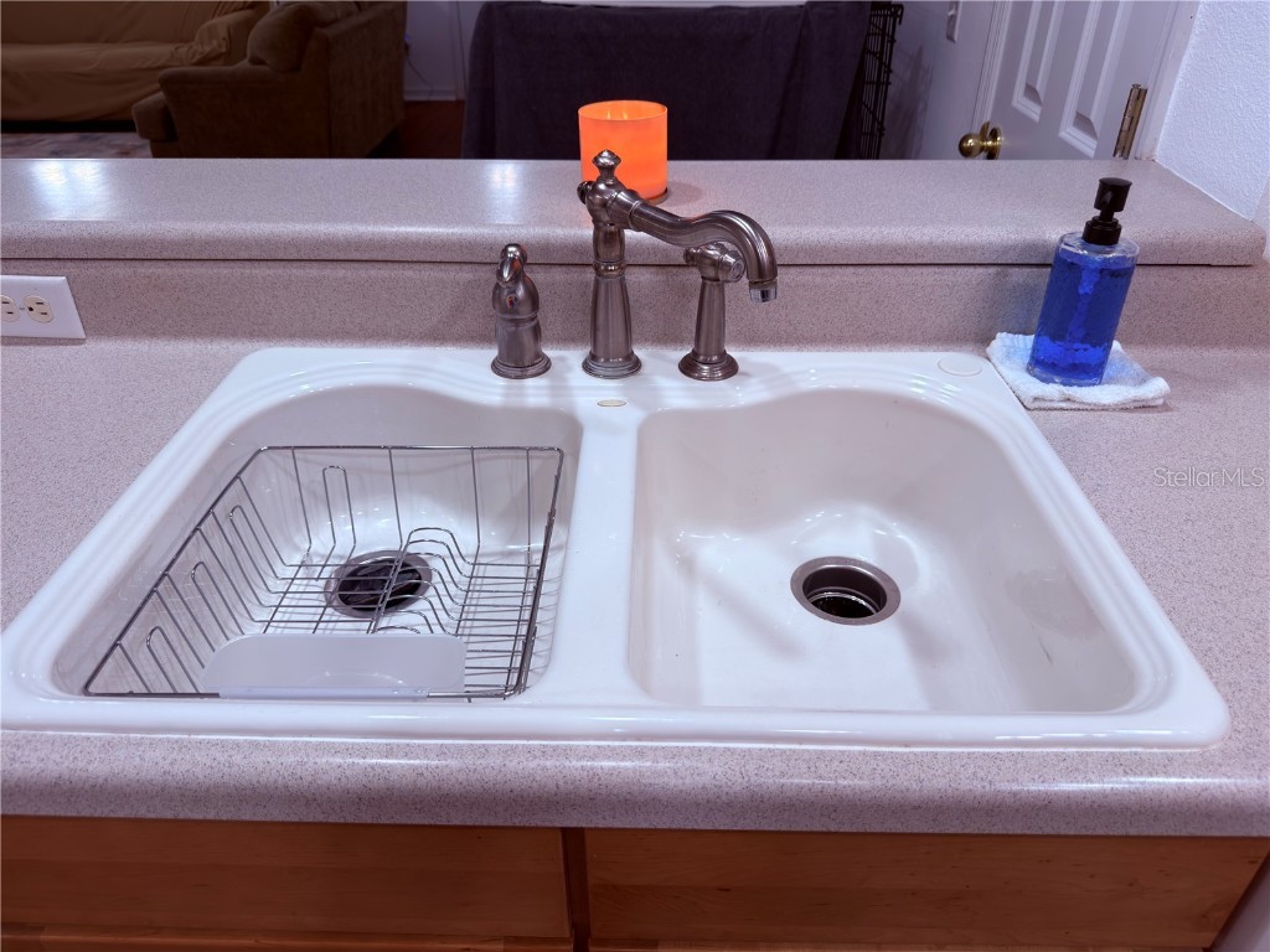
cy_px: 476
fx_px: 881
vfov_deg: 56.8
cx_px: 635
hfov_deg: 71.6
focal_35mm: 24
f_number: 1.78
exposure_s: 1/60
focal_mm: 6.76
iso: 50
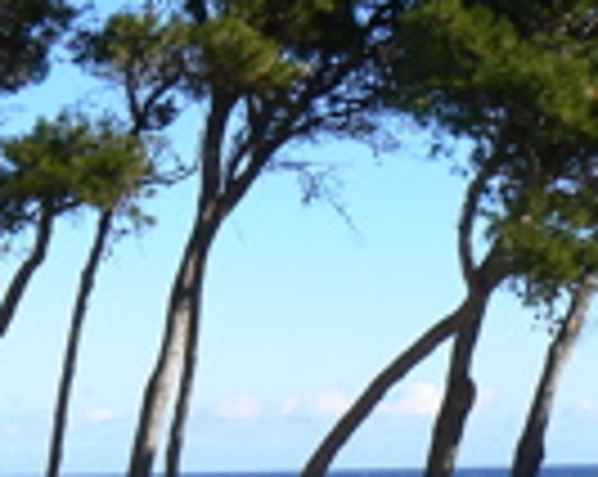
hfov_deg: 14.2
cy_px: 322
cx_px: -85
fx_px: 2333
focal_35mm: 132
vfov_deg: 11.7
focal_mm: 6
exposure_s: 1/400
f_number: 5.6
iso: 80
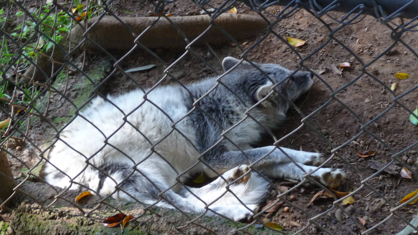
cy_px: 134
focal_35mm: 79
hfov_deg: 26.8
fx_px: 876
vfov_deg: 15.3
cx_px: 208
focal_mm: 12.2
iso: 125
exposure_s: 1/40
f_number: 4.6
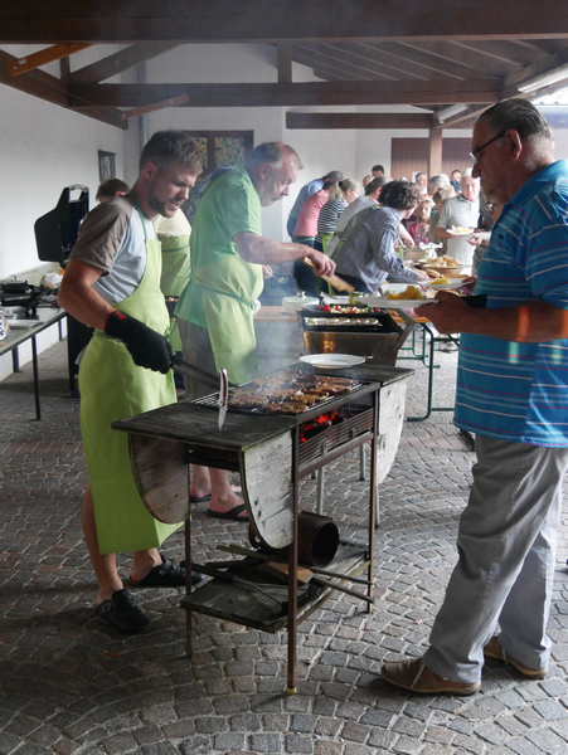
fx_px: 830
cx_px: 284
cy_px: 378
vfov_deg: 48.9
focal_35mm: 38
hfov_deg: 37.8
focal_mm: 19
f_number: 3.8
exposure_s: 1/60
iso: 2000
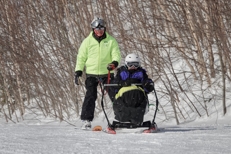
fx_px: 2188
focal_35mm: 341
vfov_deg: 4.0
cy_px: 77
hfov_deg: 6.0
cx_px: 116
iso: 100
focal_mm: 124.94
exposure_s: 1/1000
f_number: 4
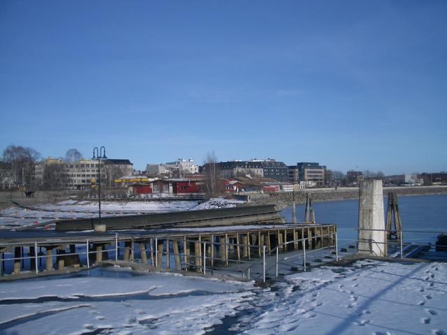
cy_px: 168
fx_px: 452
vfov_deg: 40.7
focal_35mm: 35
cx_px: 224
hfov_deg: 52.6
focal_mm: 5.8
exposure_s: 1/800
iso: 50
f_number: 4.3
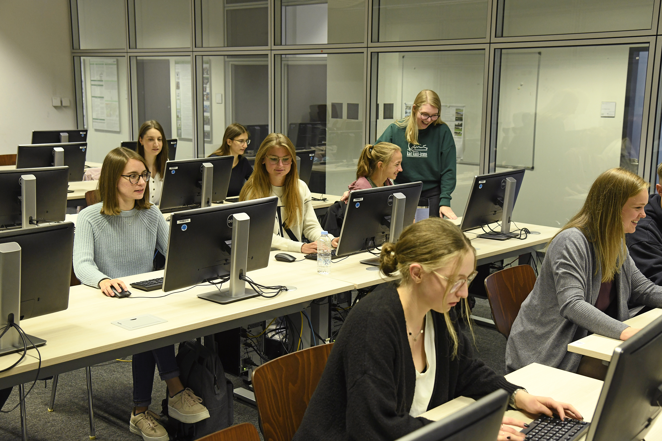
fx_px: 809
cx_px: 331
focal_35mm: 44
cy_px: 220
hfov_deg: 44.5
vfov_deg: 30.5
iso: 2000
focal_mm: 44
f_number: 5
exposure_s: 1/100
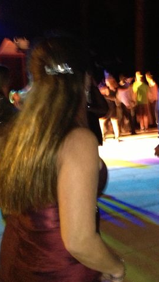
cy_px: 144
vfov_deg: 39.9
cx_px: 178
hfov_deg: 21.8
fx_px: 389
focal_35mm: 52
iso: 500
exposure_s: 1/16
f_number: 2.4
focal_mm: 4.28
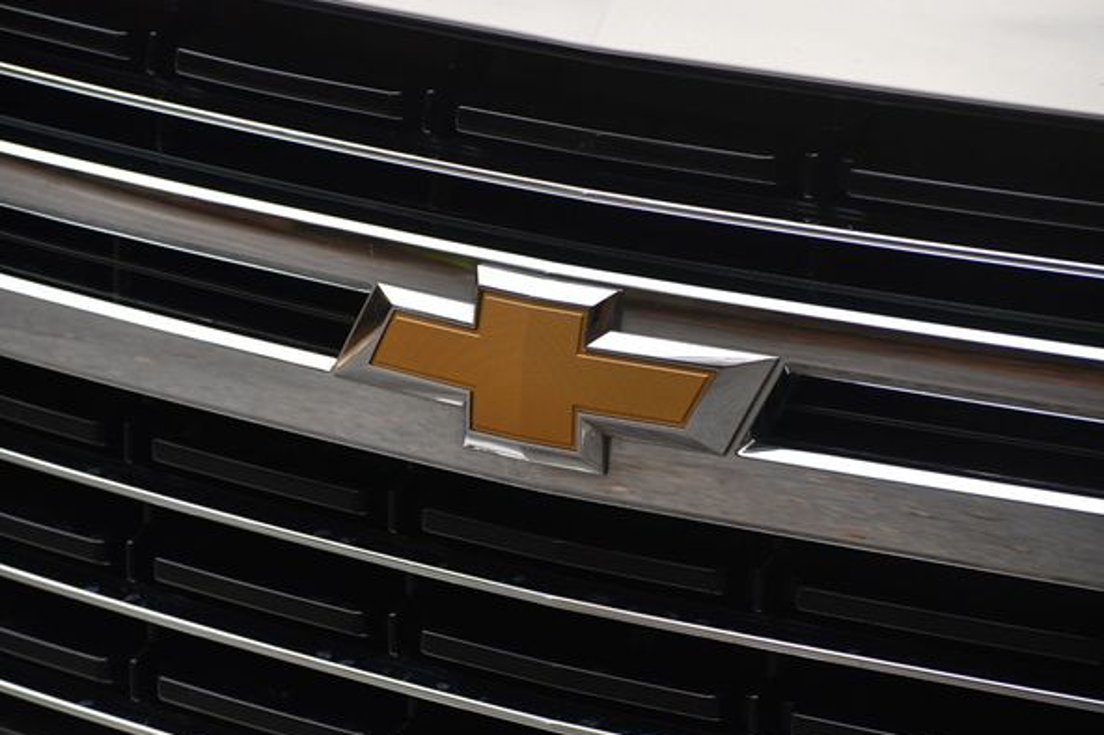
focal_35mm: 227
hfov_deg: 9.1
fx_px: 6957
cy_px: 366
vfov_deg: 6.0
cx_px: 522
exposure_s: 1/500
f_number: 4.8
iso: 500
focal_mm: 140
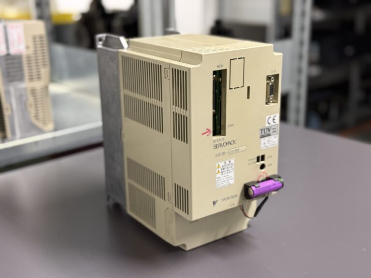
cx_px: 186
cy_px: 139
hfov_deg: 39.7
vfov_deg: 30.3
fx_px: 514
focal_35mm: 48
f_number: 1.78
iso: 250
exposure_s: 1/33
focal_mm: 6.76
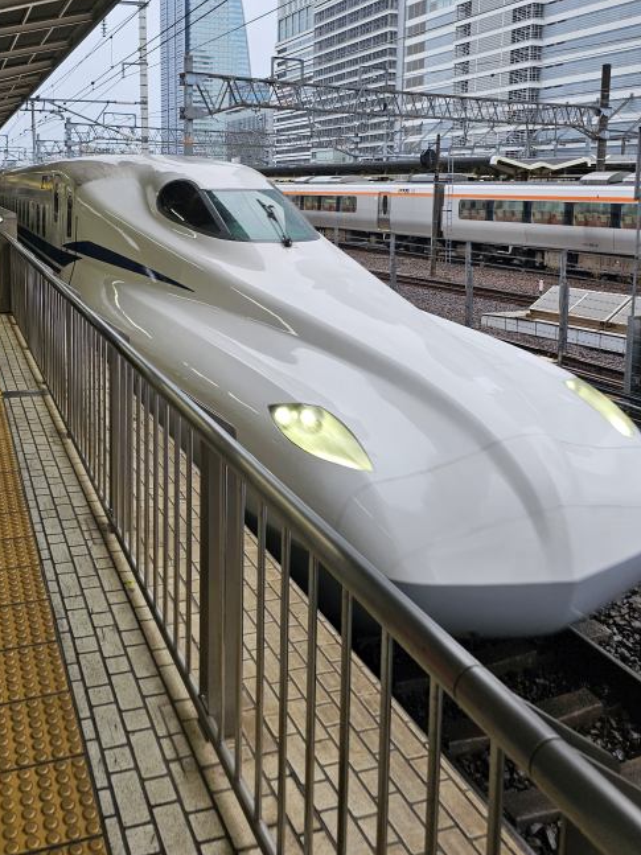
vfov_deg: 55.3
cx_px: 221
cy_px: 266
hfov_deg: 43.6
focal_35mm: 32
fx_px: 790
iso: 12
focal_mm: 6.3
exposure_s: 1/100
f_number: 1.7
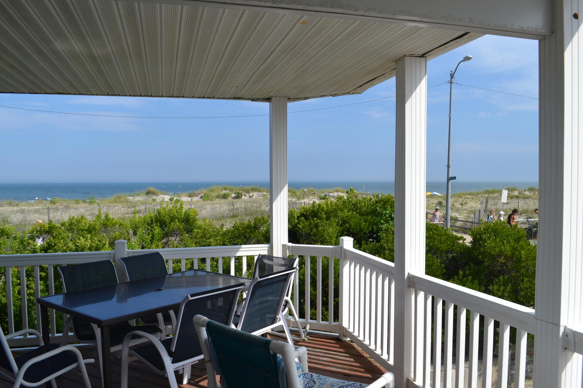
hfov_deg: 65.5
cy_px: 197
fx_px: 453
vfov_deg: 46.4
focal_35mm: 28
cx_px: 300
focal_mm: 18
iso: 100
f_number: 8
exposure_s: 1/250
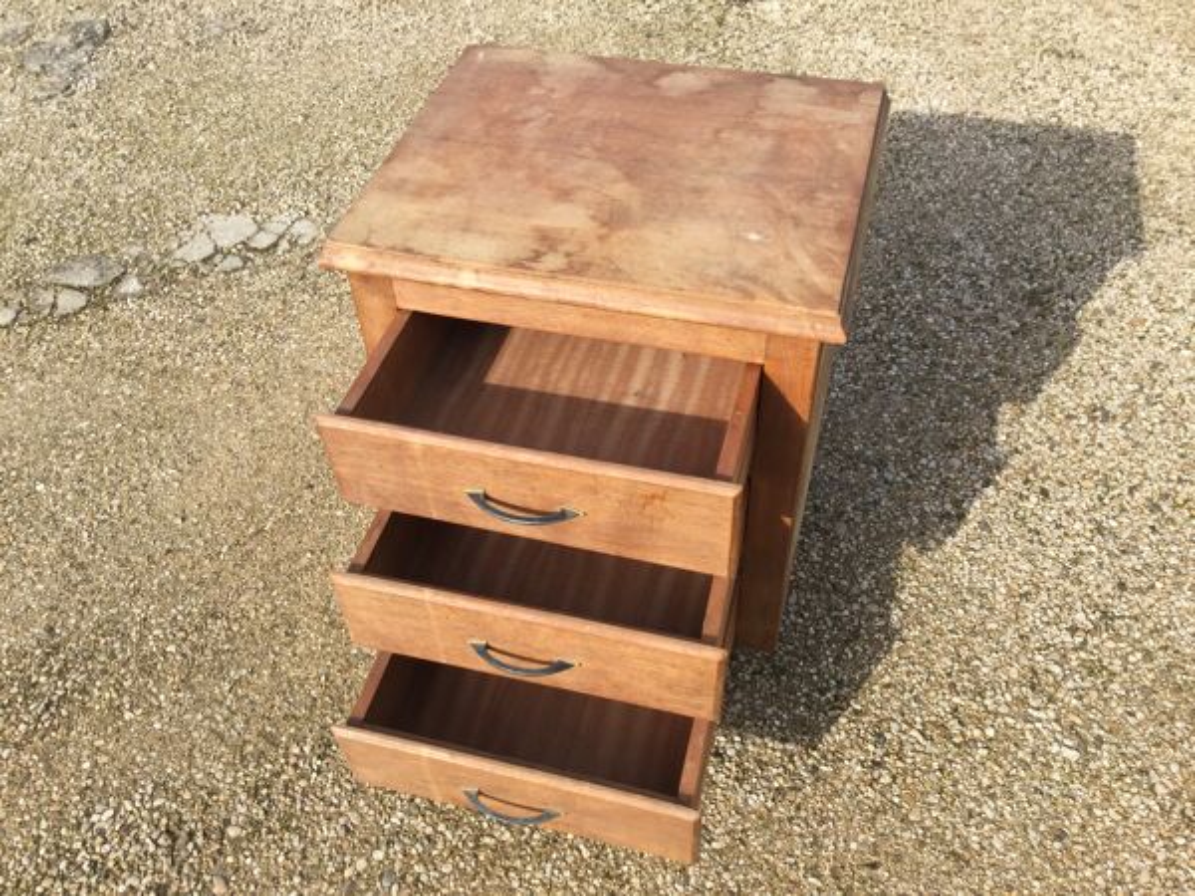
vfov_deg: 45.4
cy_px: 448
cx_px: 598
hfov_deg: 58.4
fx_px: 1070
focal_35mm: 31
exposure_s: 1/627
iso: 25
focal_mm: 3.3
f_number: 2.4
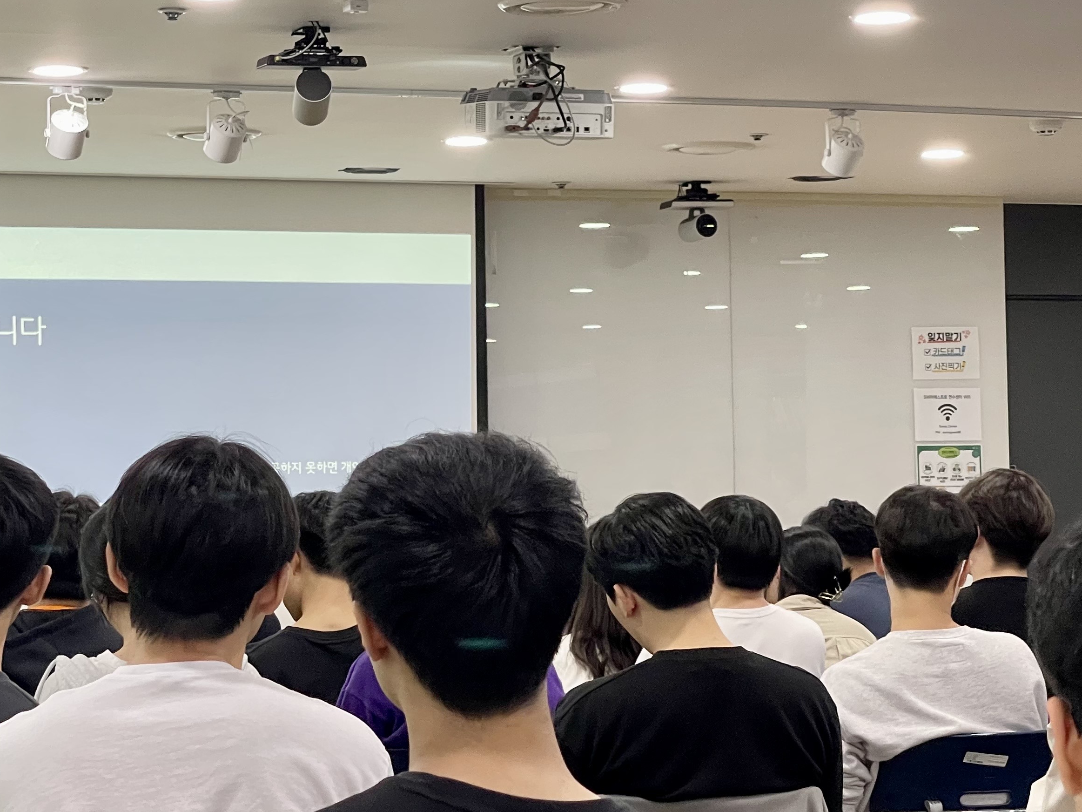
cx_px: 358
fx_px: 3470
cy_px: 306
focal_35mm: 111
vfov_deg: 13.3
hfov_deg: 17.7
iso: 250
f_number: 2.2
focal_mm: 7.5
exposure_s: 1/60
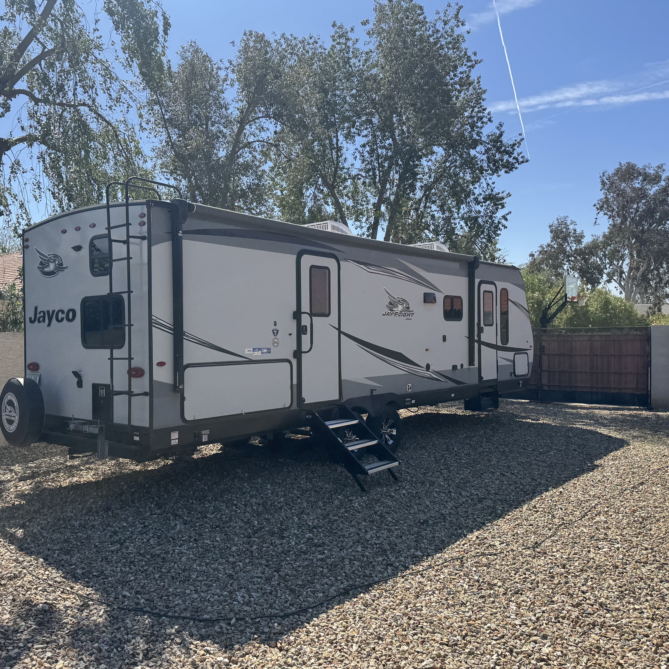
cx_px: 308
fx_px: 634
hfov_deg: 55.6
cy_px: 338
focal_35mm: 29
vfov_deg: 55.6
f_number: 1.78
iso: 80
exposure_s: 1/4310
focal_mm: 6.76
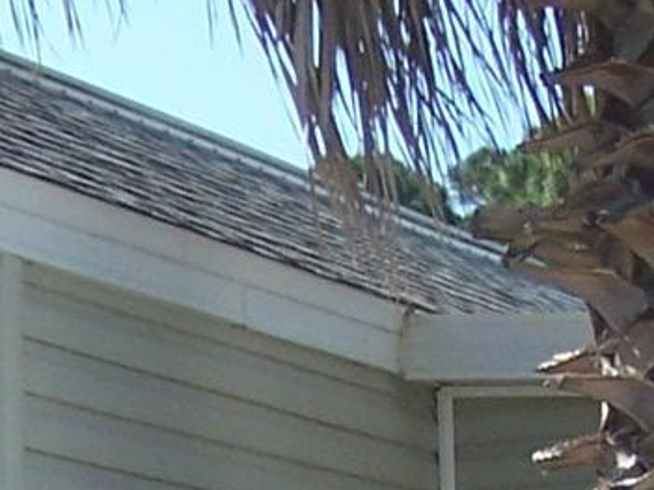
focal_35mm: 222
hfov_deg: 8.9
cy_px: 1109
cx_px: 209
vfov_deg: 6.4
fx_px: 4193
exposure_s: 1/750
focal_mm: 6.3
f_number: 2.8
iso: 80
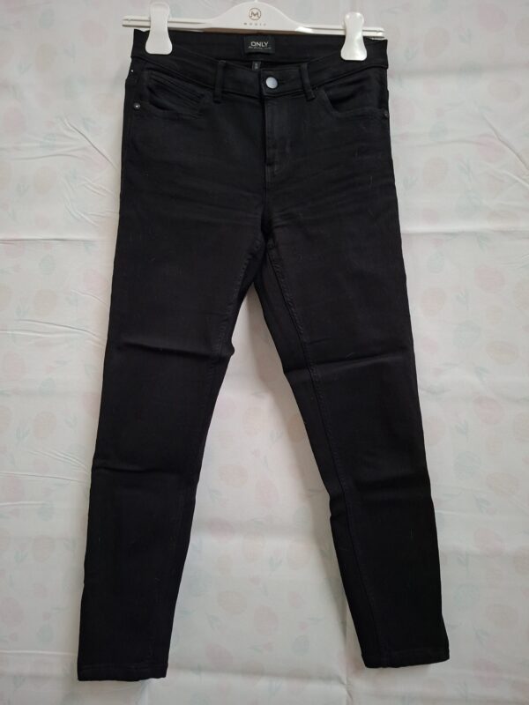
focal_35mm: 23
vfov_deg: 73.9
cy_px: 352
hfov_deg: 58.9
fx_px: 469
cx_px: 264
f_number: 1.8
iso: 500
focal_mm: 5.54
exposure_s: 1/24
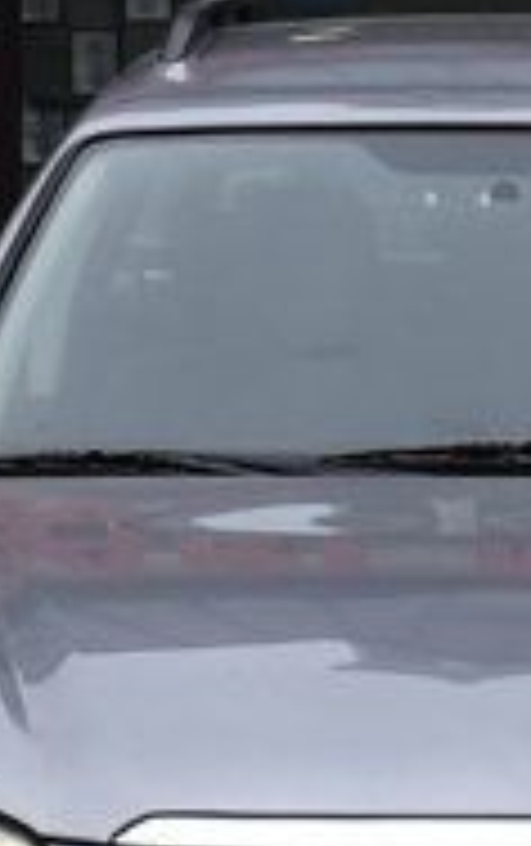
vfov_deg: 9.7
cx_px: 540
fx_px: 4986
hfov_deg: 6.1
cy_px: 360
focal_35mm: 216
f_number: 11
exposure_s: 1/400
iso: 400
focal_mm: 26
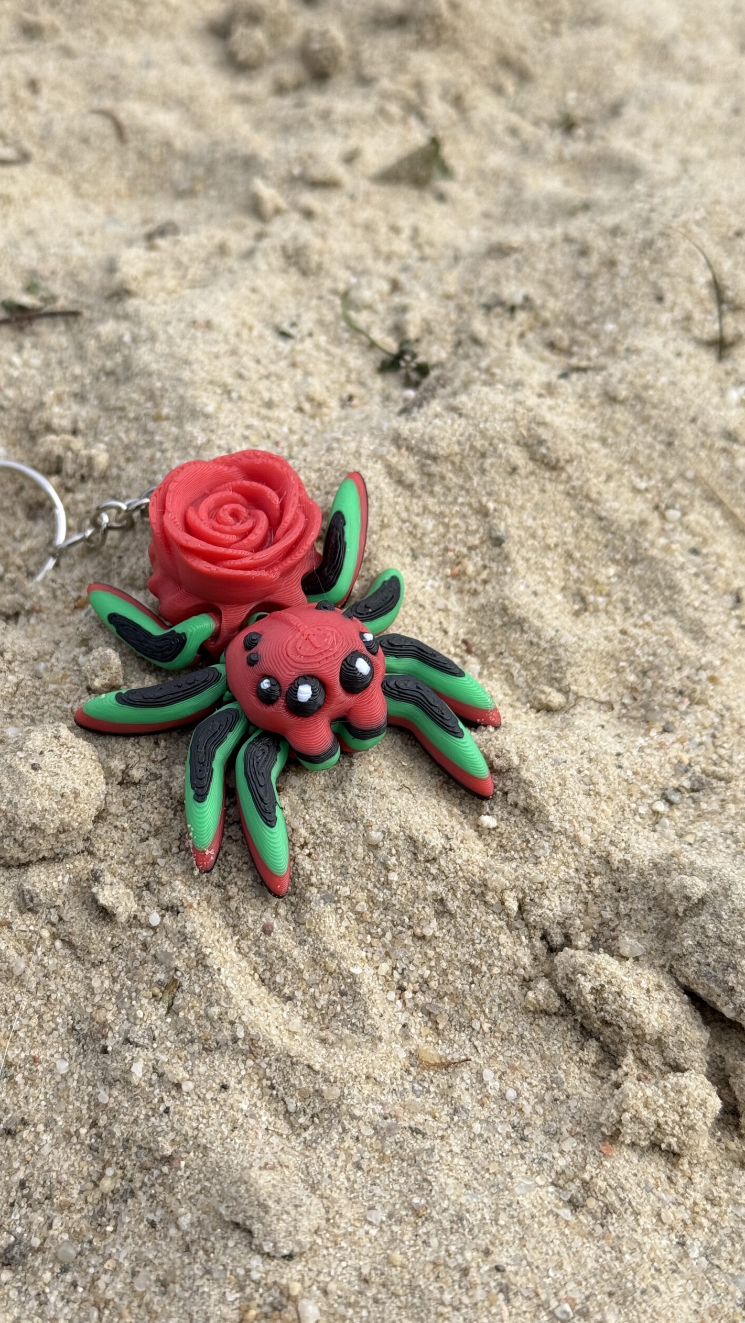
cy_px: 656
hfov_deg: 22.6
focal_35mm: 53
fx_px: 1861
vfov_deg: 39.2
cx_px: 278
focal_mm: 6.76
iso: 80
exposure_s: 1/1980
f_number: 1.78
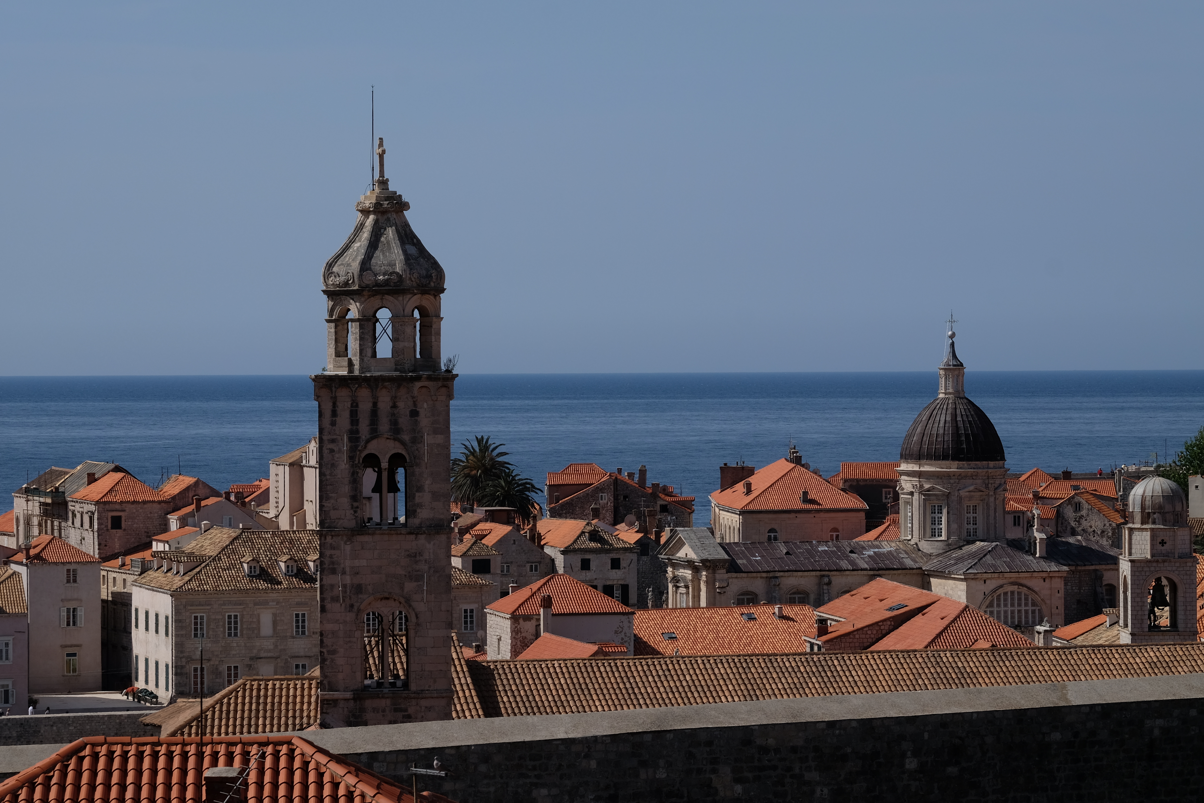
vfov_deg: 11.8
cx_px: 602
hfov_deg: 17.6
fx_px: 3879
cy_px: 402
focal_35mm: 116
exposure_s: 1/420
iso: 200
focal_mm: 77.3
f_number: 11
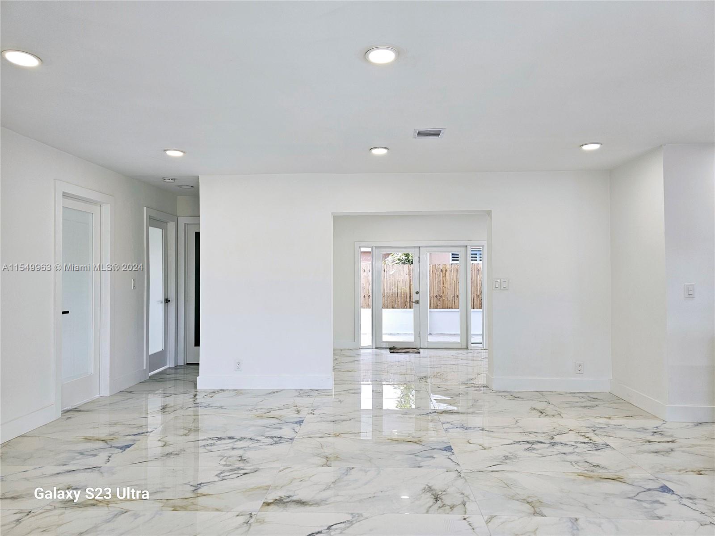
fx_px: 475
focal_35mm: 23
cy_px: 268
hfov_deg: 73.9
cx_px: 358
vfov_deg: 58.9
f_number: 1.7
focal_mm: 6.3
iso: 64
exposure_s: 1/120
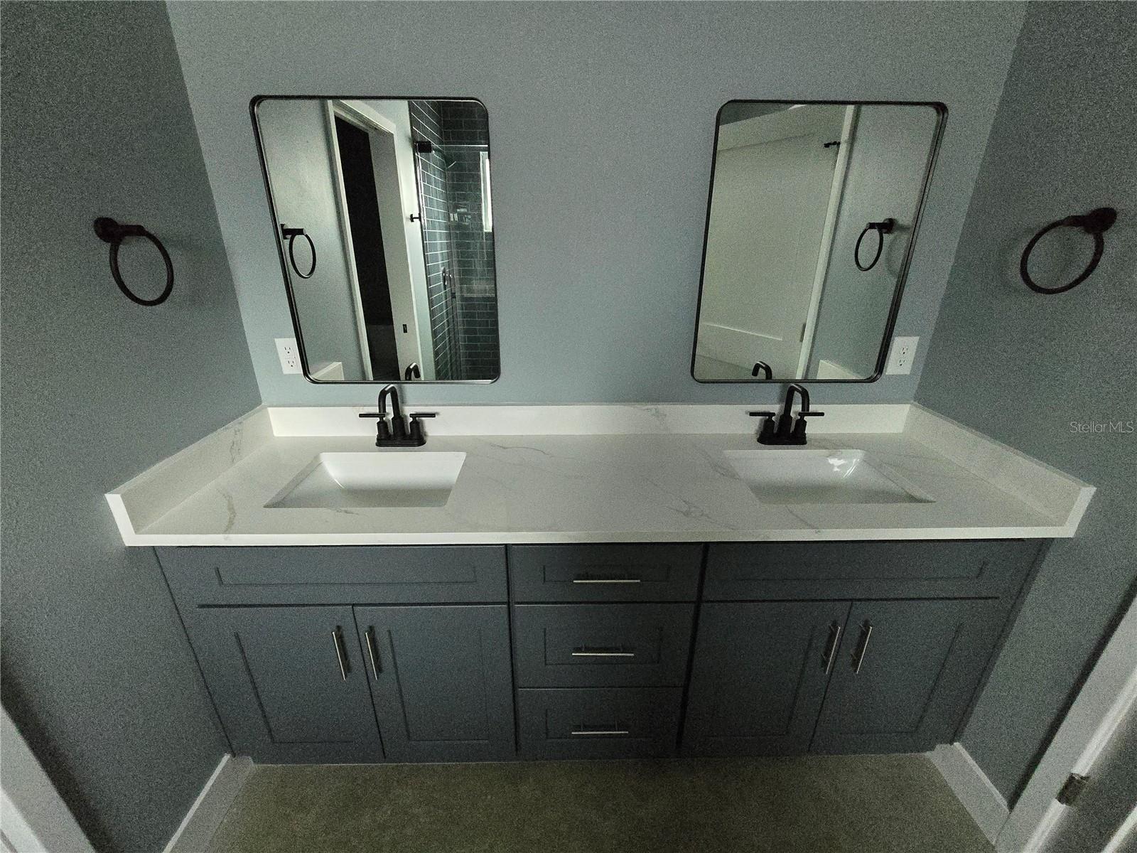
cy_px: 426
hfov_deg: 106.2
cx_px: 568
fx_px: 427
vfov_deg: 89.9
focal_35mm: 13
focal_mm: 2.2
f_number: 2.2
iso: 1250
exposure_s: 1/60
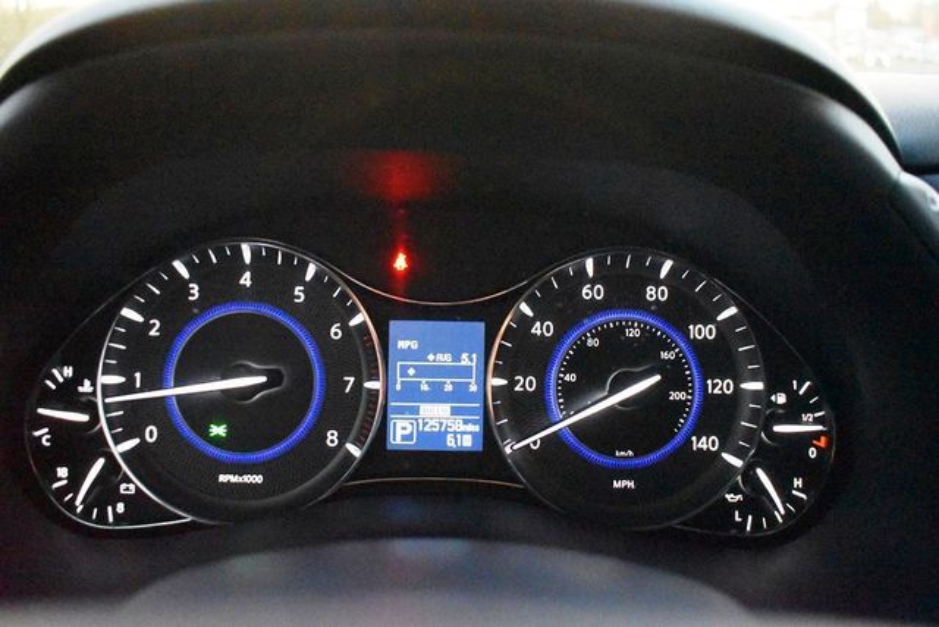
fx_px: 822
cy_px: 314
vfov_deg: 41.7
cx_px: 470
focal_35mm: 32
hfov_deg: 59.5
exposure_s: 1/100
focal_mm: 21
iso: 12800
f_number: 3.8
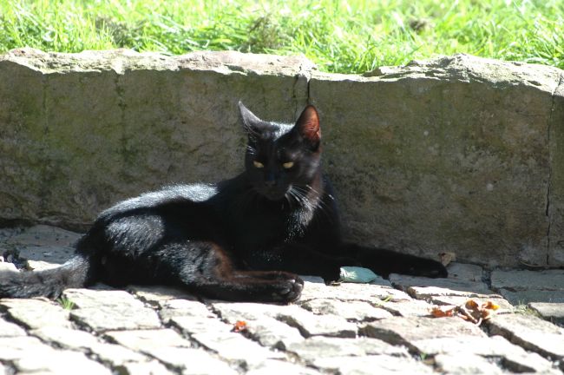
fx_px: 4695
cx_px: 282
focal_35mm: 300
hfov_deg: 6.9
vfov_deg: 4.6
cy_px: 188
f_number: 4.5
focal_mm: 200
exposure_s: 1/250
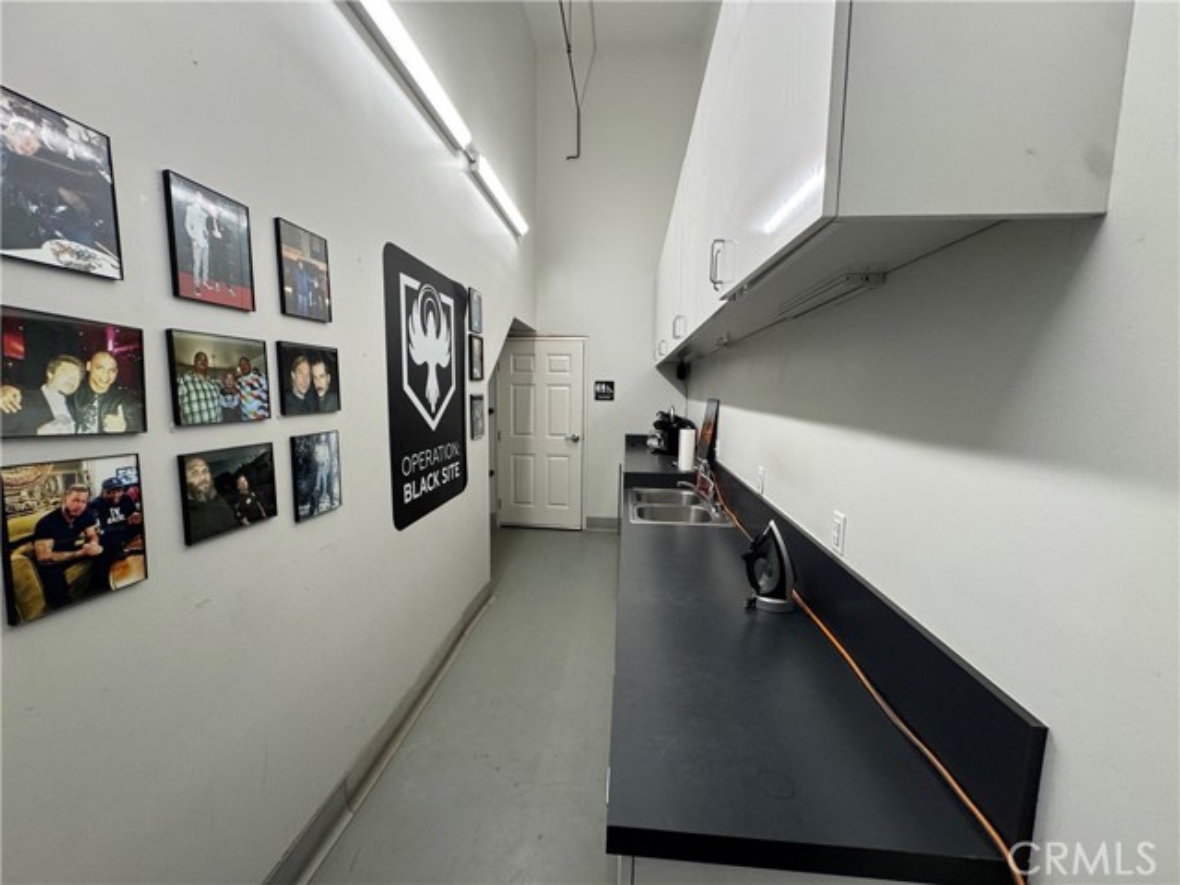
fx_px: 477
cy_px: 442
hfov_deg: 102.1
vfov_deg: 85.7
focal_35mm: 14
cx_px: 590
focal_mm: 2.22
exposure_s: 1/60
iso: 200
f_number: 2.2
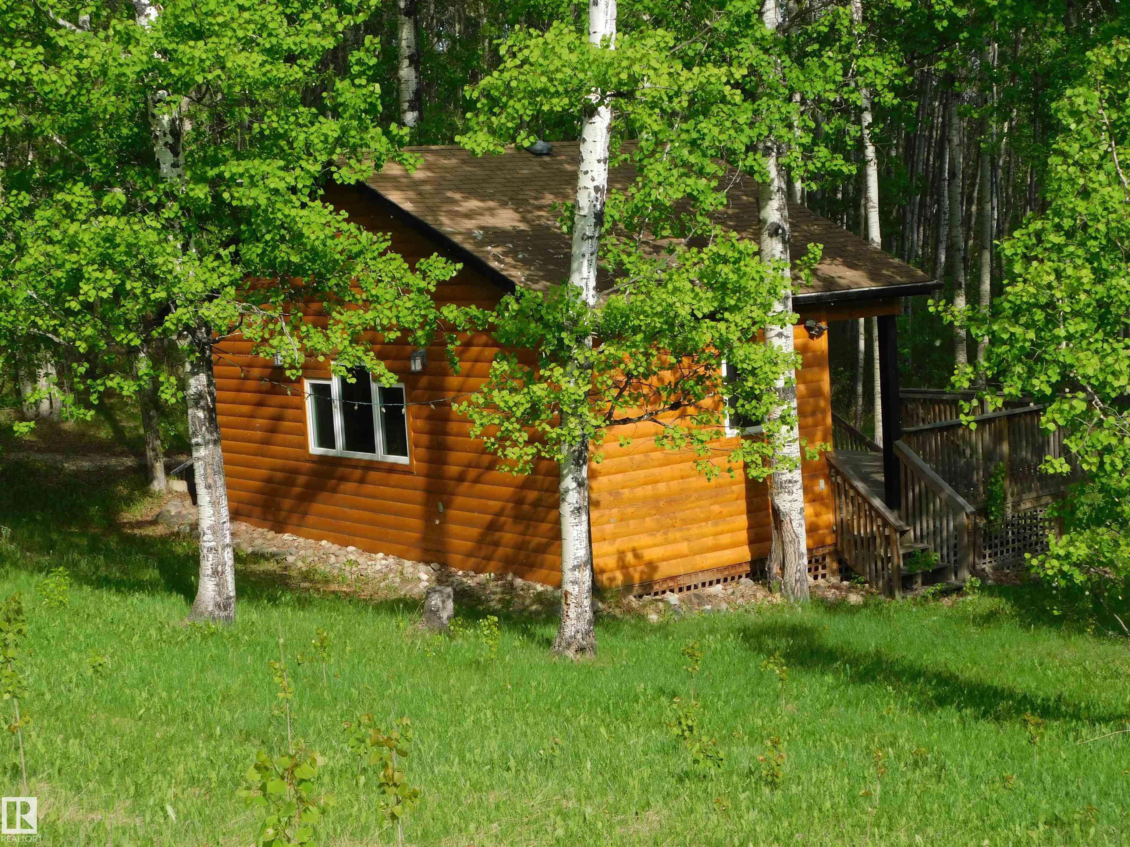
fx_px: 1926
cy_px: 424
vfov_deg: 24.8
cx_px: 565
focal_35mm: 59
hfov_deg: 32.7
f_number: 4
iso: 125
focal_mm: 10.4
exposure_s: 1/500
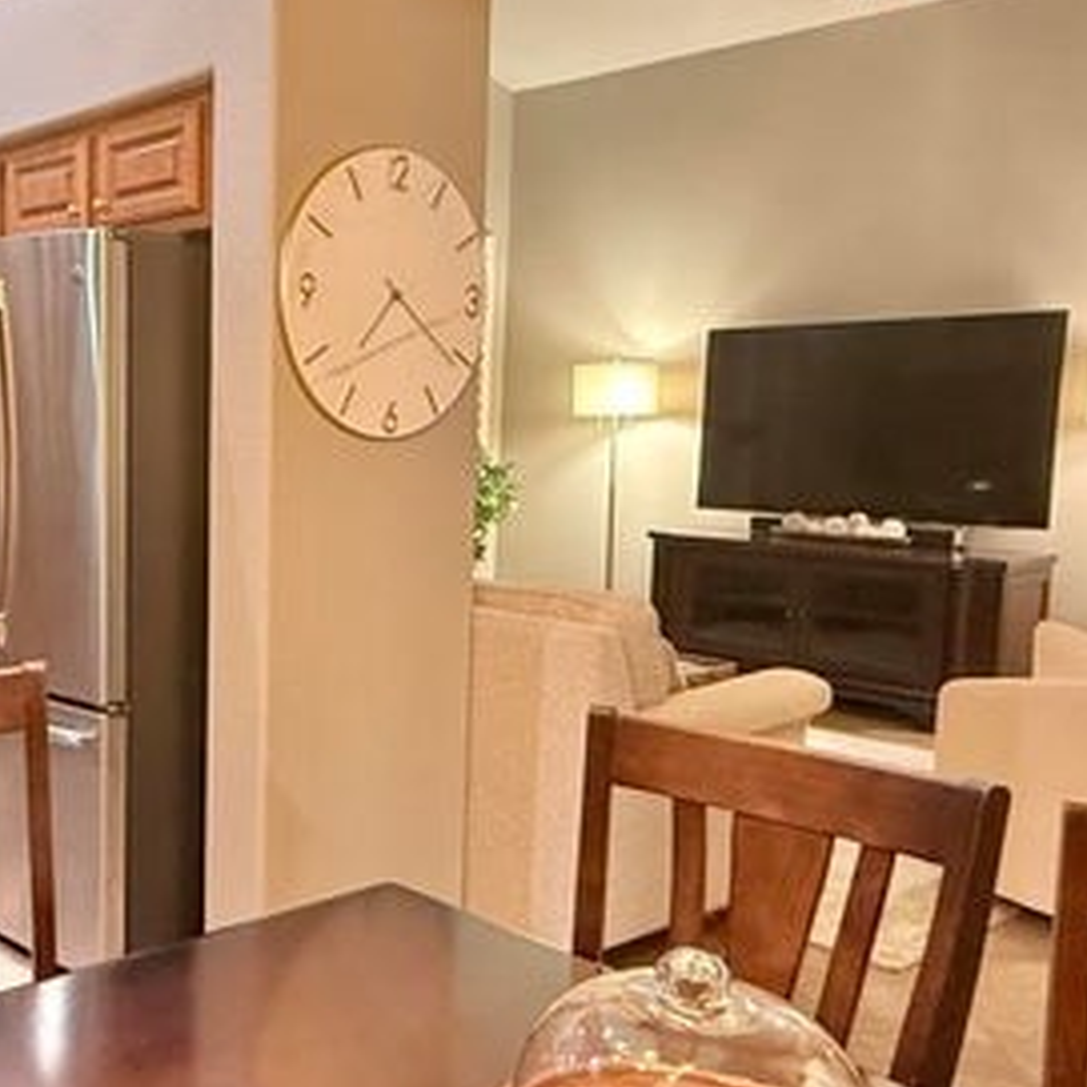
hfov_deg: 39.8
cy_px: 558
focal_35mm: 39
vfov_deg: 42.8
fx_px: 1386
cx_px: 118
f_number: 2.2
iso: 800
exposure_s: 1/60
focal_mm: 2.22
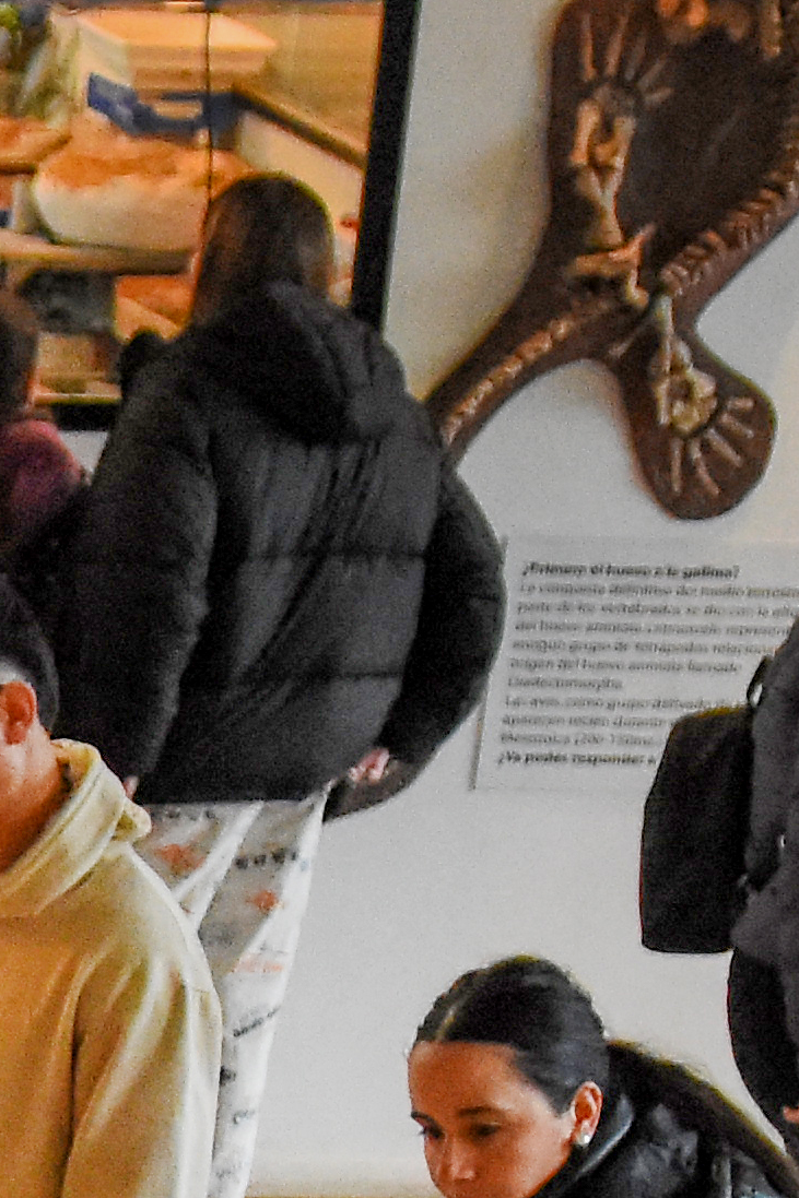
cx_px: -1351
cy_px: 1846
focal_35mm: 189
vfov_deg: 10.5
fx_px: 6285
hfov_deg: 6.8
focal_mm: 23
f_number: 1.8
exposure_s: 1/640
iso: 4000
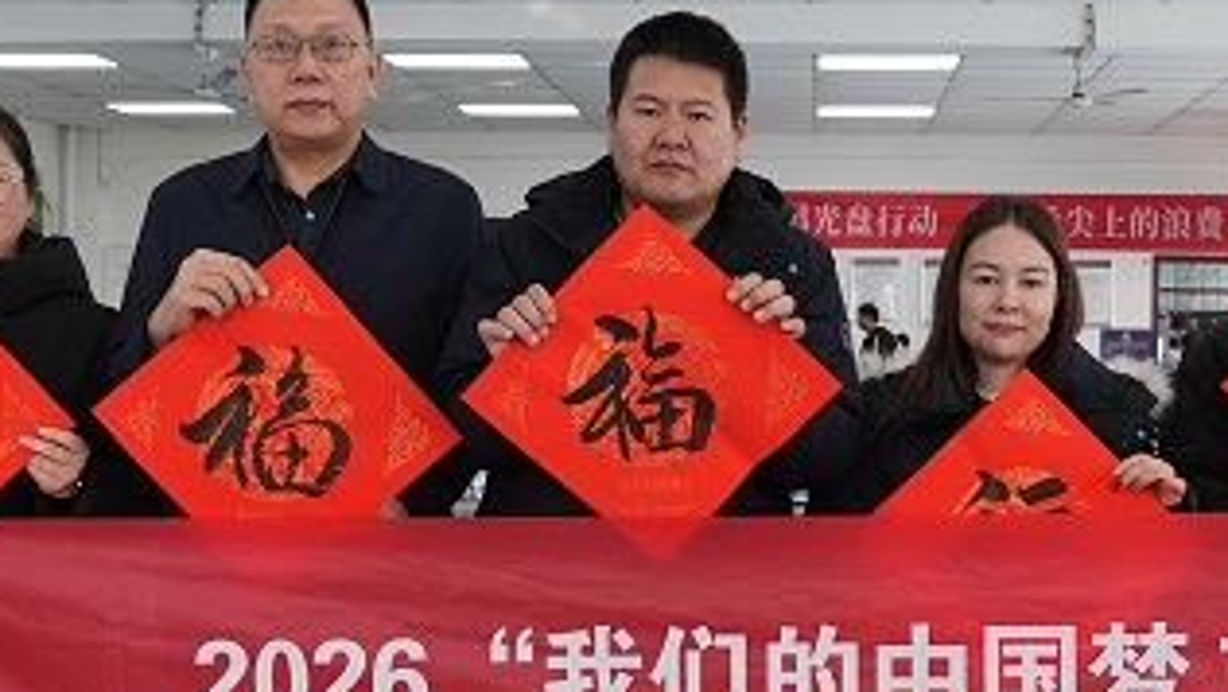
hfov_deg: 37.9
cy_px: 363
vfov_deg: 22.0
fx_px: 1780
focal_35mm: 55
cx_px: 734
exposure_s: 1/100
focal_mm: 16.5
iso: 320
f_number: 5
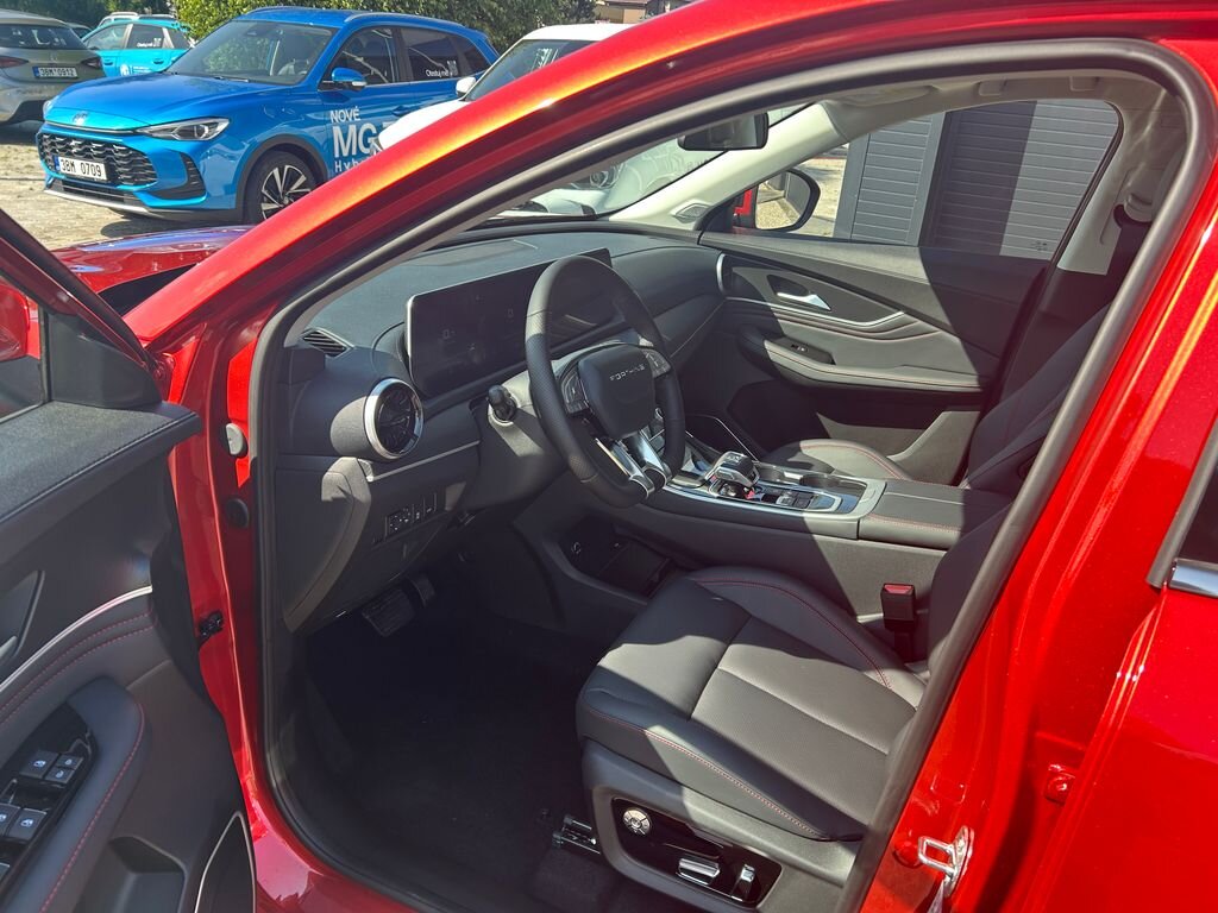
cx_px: 609
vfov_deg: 53.1
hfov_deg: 67.3
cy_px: 456
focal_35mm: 26
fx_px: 915
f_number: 1.5
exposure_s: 1/533
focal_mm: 5.7
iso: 50
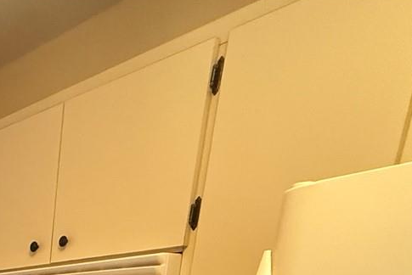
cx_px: -139
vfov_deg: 20.0
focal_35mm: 48
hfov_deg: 30.9
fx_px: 550
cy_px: 501
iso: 640
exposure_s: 1/60
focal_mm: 2.22
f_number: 2.2
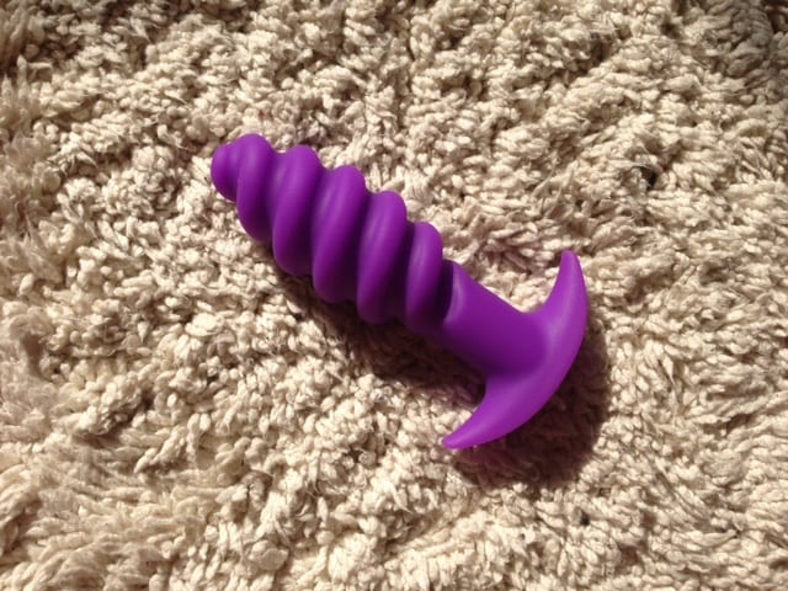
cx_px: 394
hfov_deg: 55.4
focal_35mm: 33
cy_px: 296
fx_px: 751
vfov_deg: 42.9
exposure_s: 1/742
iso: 50
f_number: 2.4
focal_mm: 4.12
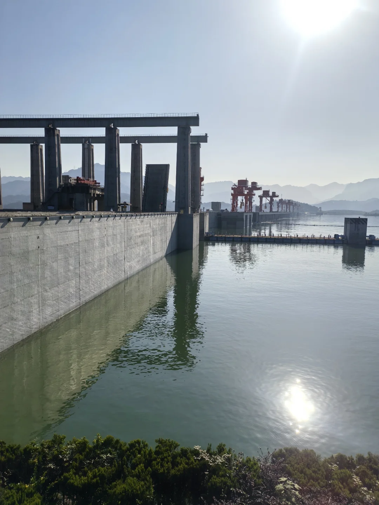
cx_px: 190
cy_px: 252
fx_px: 394
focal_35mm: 27
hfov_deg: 51.4
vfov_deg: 65.3
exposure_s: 1/8197
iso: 50
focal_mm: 5.52
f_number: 1.9
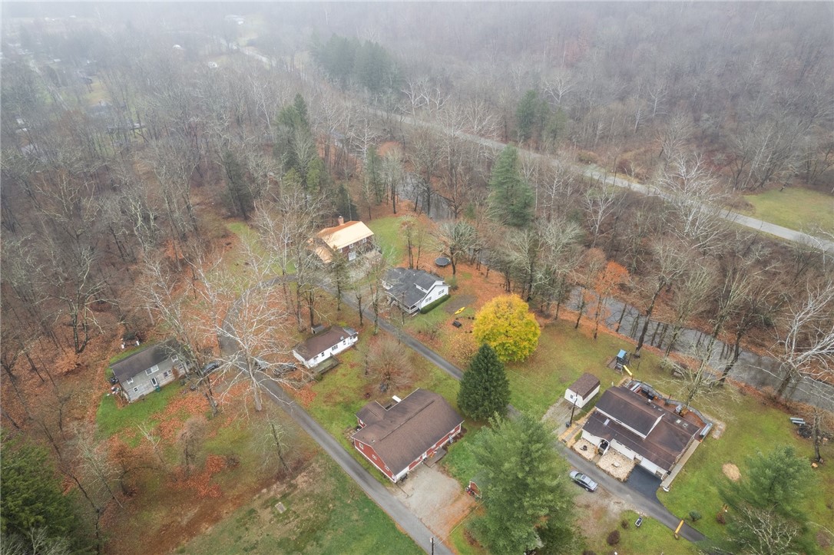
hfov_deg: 78.6
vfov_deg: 57.2
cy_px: 278
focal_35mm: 22
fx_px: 509
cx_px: 417
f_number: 2.8
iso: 100
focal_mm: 8.38
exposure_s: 1/60
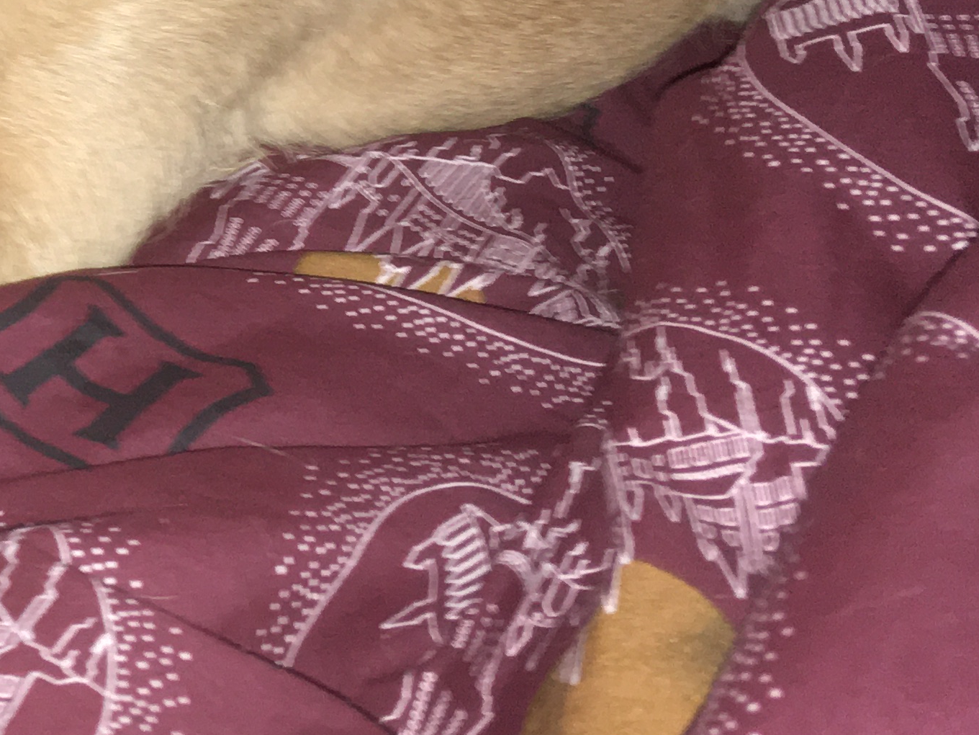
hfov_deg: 20.7
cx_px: -304
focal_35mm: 86
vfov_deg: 16.4
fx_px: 2432
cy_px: -162
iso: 80
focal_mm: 4.15
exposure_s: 1/17
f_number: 2.2
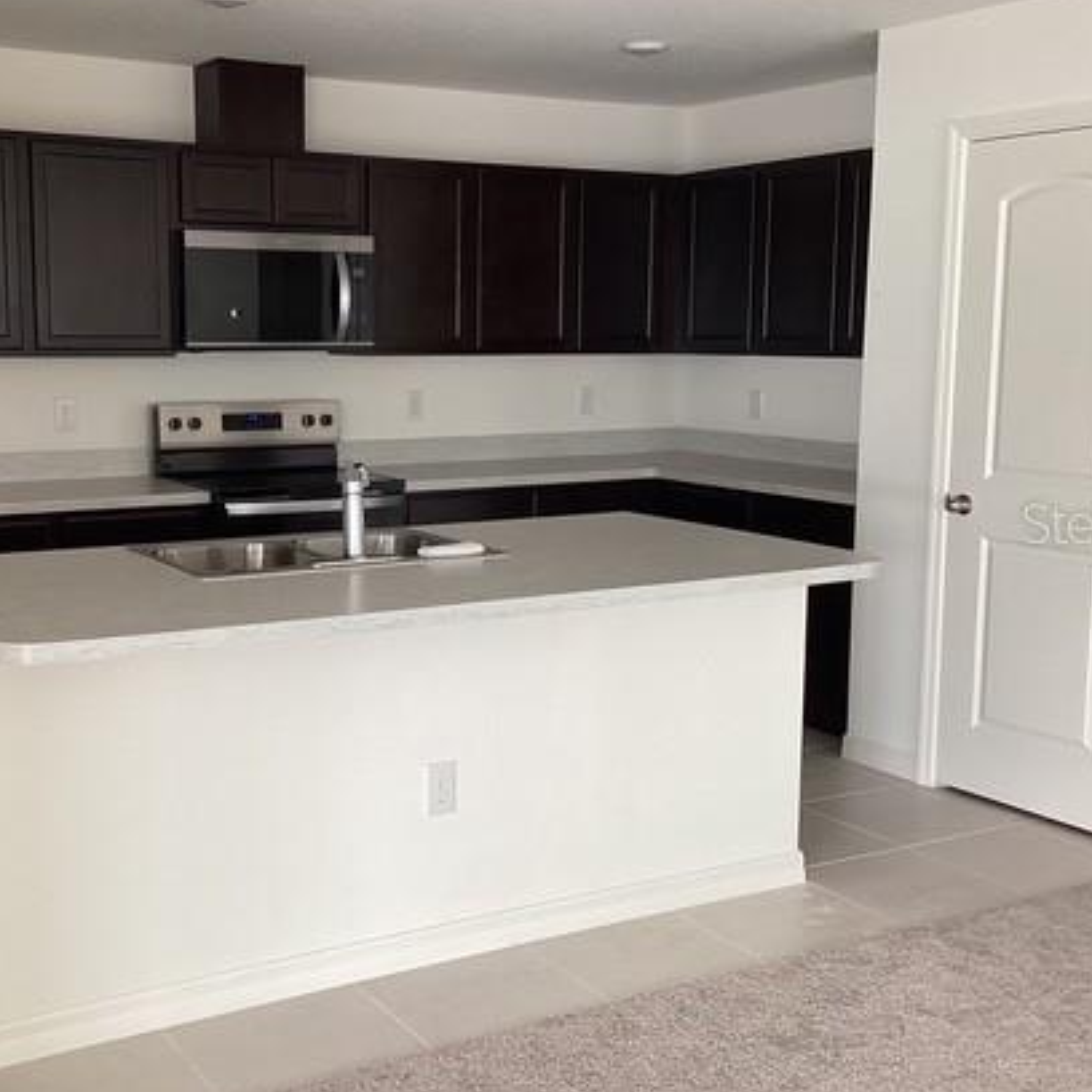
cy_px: 522
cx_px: 418
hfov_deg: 38.9
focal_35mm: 43
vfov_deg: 39.2
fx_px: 1535
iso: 50
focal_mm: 3.3
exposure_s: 1/60
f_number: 2.4
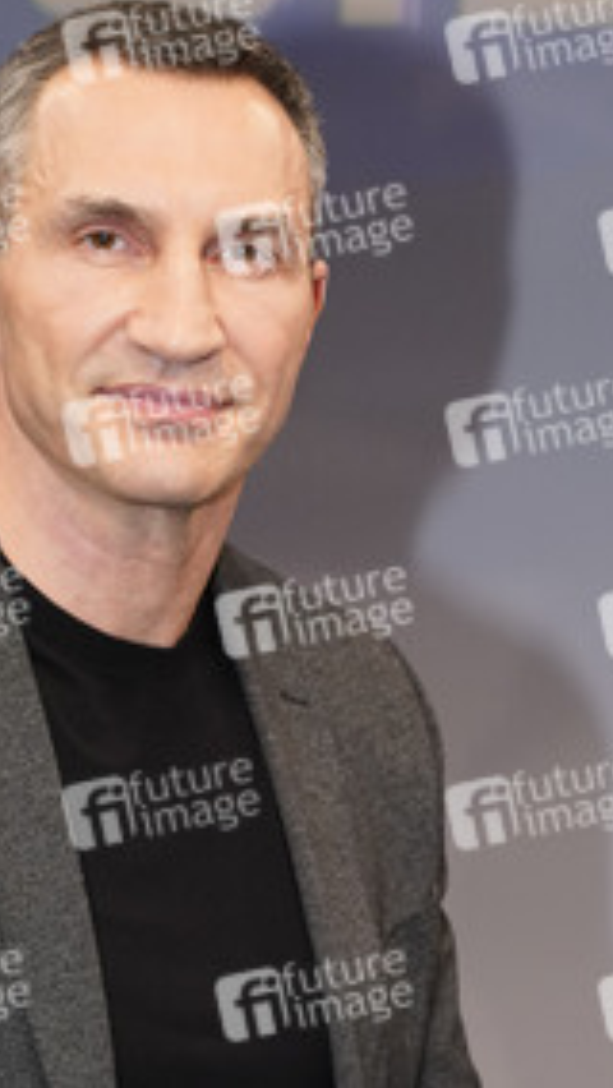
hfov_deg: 12.4
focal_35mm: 98
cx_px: 213
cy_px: 517
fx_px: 2829
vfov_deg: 21.8
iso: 2000
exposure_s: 1/125
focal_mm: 59
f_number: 5.6
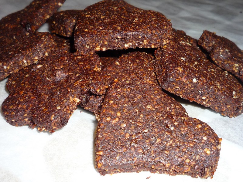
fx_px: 330
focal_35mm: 47
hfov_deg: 40.4
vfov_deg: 30.9
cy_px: 91
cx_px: 122
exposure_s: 1/30
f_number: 4
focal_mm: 5.8
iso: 100
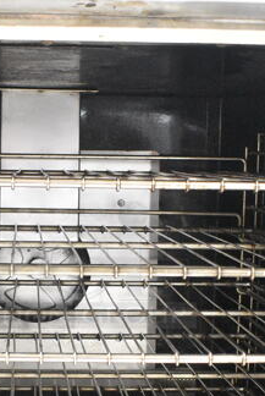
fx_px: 836
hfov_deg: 17.9
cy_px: 265
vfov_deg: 26.5
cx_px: 61
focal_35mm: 76
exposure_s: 1/30
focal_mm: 18
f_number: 3.5
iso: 5000
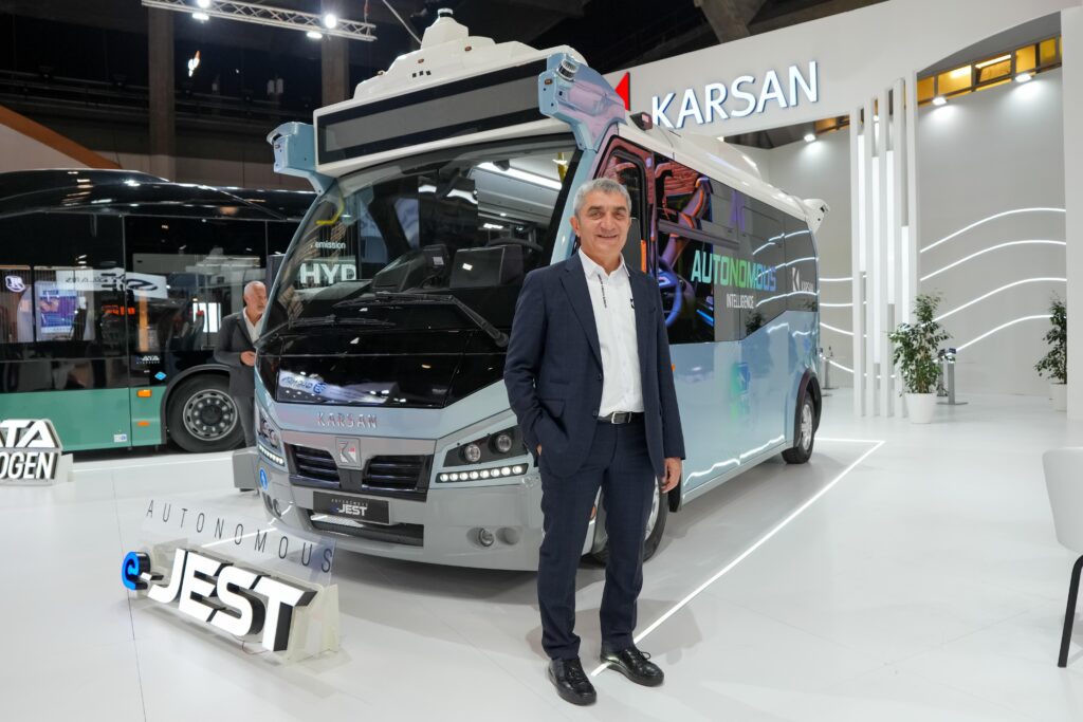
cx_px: 542
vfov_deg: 53.1
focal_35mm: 24
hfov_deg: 73.7
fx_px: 722
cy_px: 361
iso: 640
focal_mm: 16
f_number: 2.8
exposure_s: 1/200
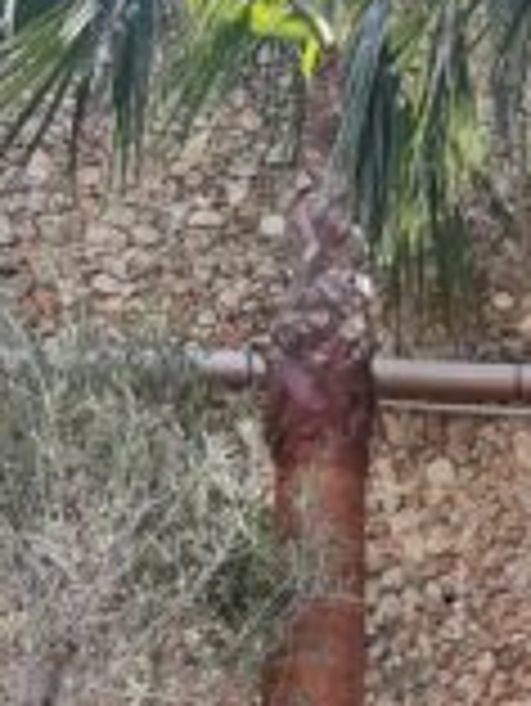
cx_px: 644
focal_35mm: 61
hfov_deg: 22.2
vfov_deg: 30.5
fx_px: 1246
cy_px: 616
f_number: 1.78
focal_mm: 6.86
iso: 80
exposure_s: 1/829
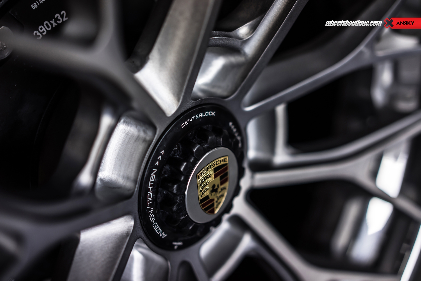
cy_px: 140
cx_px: 210
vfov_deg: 24.6
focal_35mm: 55
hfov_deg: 36.2
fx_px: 643
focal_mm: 55
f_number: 2
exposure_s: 1/60
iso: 100
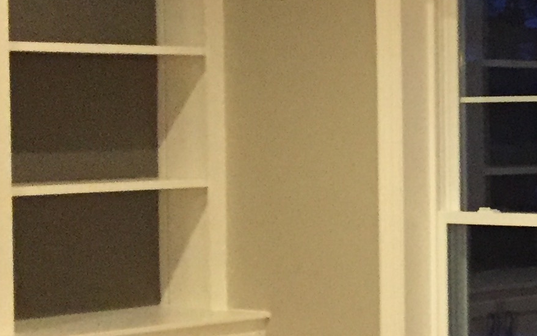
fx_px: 1668
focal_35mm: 114
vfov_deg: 11.5
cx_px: 977
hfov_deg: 15.6
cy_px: 136
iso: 320
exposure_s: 1/15
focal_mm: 4.15
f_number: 2.2
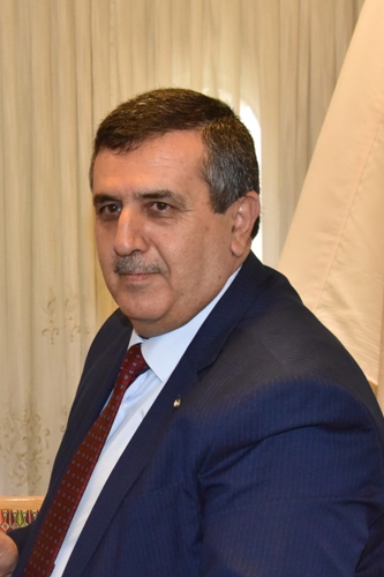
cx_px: -17
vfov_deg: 24.7
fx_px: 1313
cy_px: 349
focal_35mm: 82
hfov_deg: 16.2
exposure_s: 1/250
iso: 3200
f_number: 8
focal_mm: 40
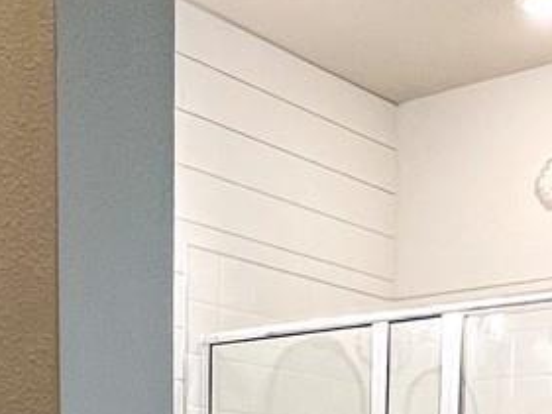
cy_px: 695
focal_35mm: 74
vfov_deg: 17.1
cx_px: 210
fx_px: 1181
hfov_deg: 26.2
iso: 160
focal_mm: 1.57
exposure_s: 1/120
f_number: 1.8
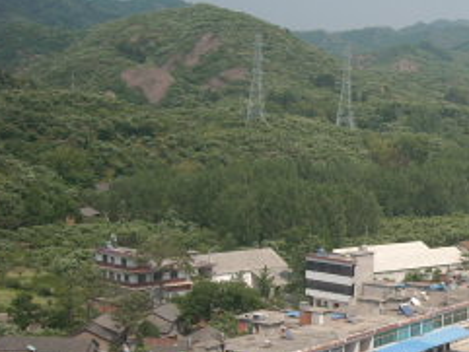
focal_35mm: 93
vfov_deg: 15.8
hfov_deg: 19.5
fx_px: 1261
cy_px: 288
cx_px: 597
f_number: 5.6
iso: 64
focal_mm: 5.7
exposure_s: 1/337
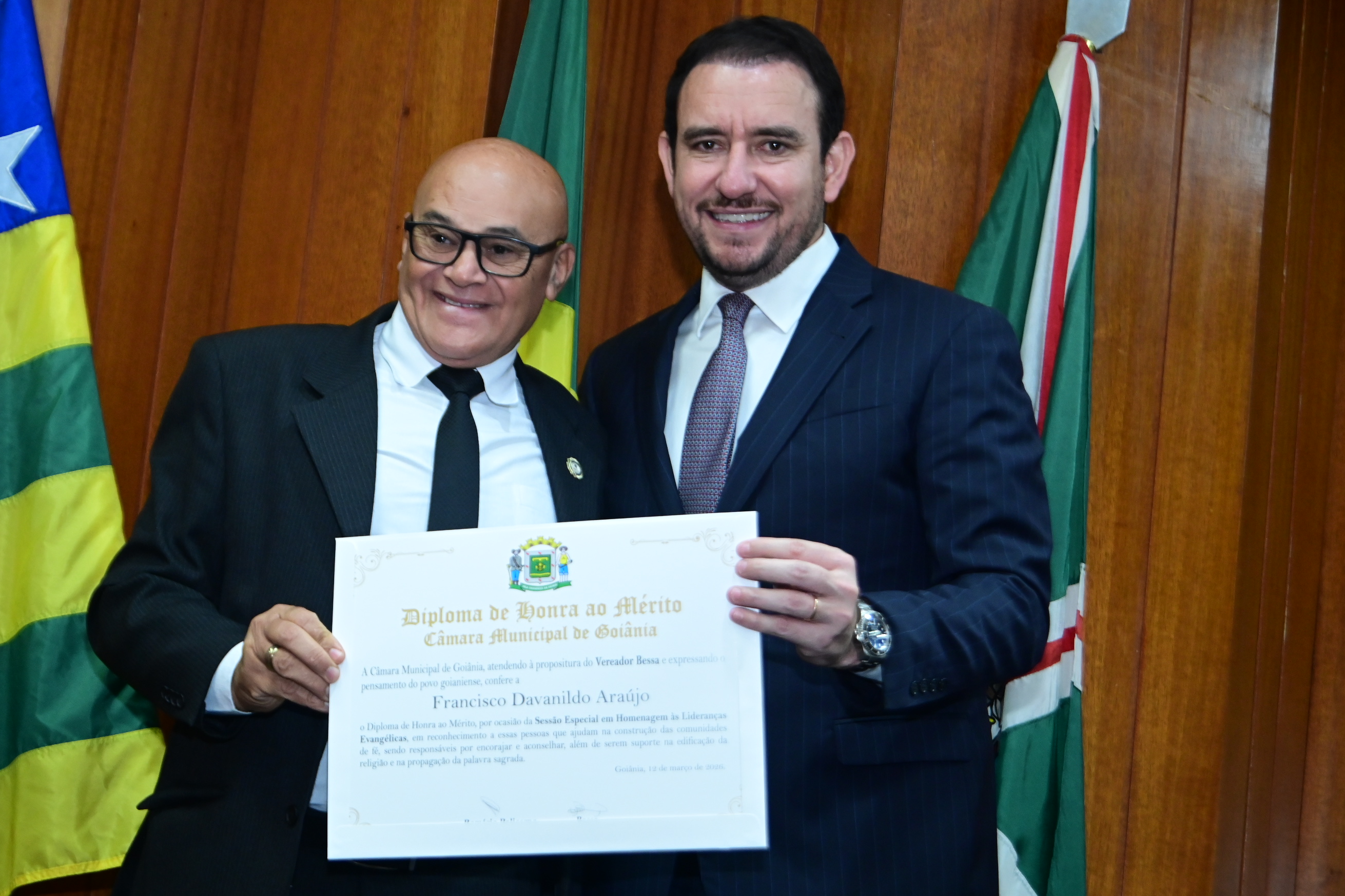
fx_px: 2802
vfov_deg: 18.2
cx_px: 588
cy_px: 493
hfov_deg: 27.0
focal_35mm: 75
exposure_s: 1/125
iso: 3200
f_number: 6.3
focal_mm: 65
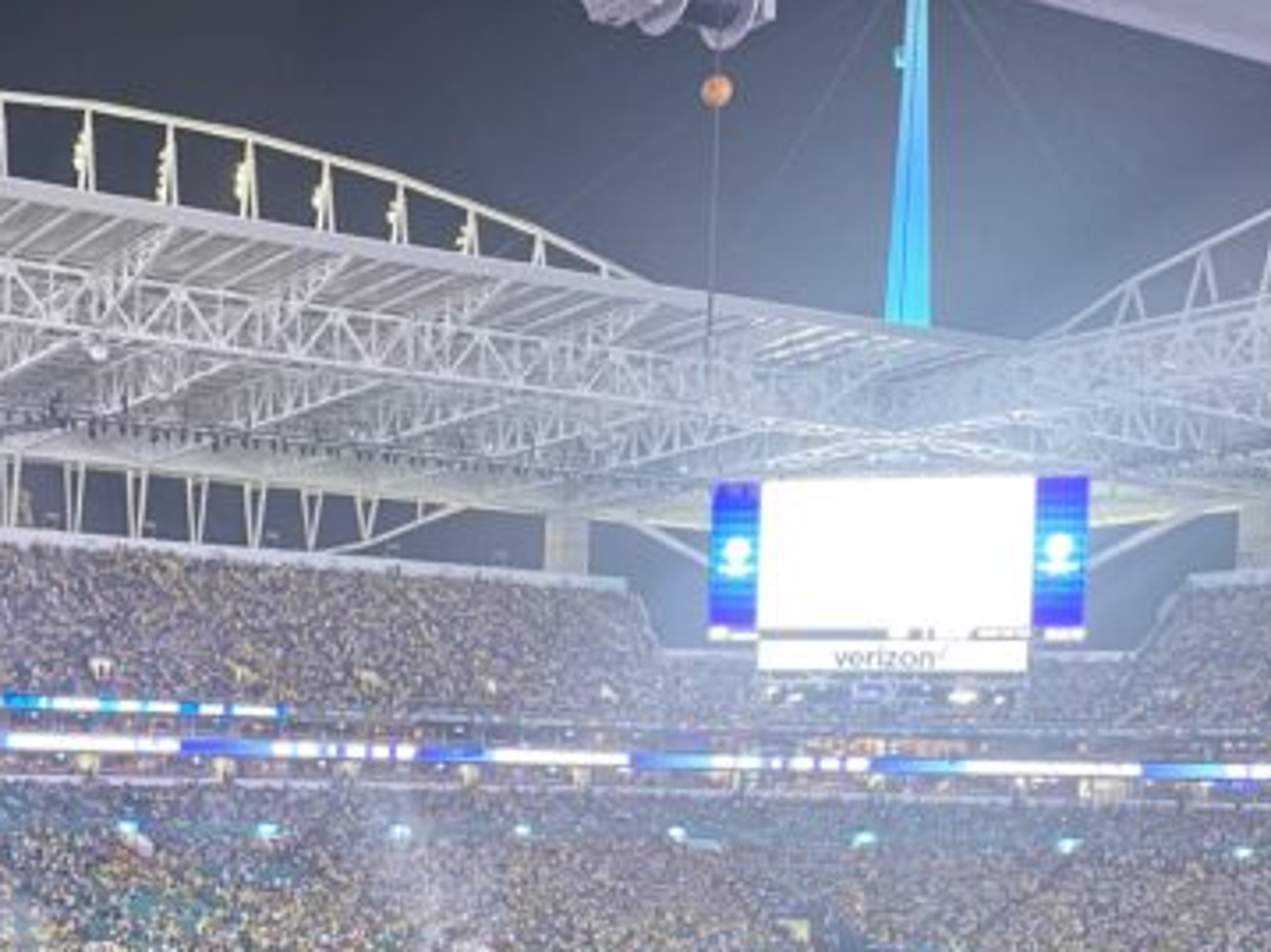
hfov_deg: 32.7
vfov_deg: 24.5
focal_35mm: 58
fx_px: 2129
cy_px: 860
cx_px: 354
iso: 500
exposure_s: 1/46
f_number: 1.6
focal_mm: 4.2
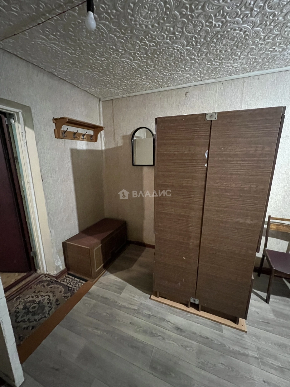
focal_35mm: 13
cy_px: 194
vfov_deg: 106.2
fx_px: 145
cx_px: 145
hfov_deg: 89.9
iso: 1250
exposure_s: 1/30
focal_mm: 1.57
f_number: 1.8
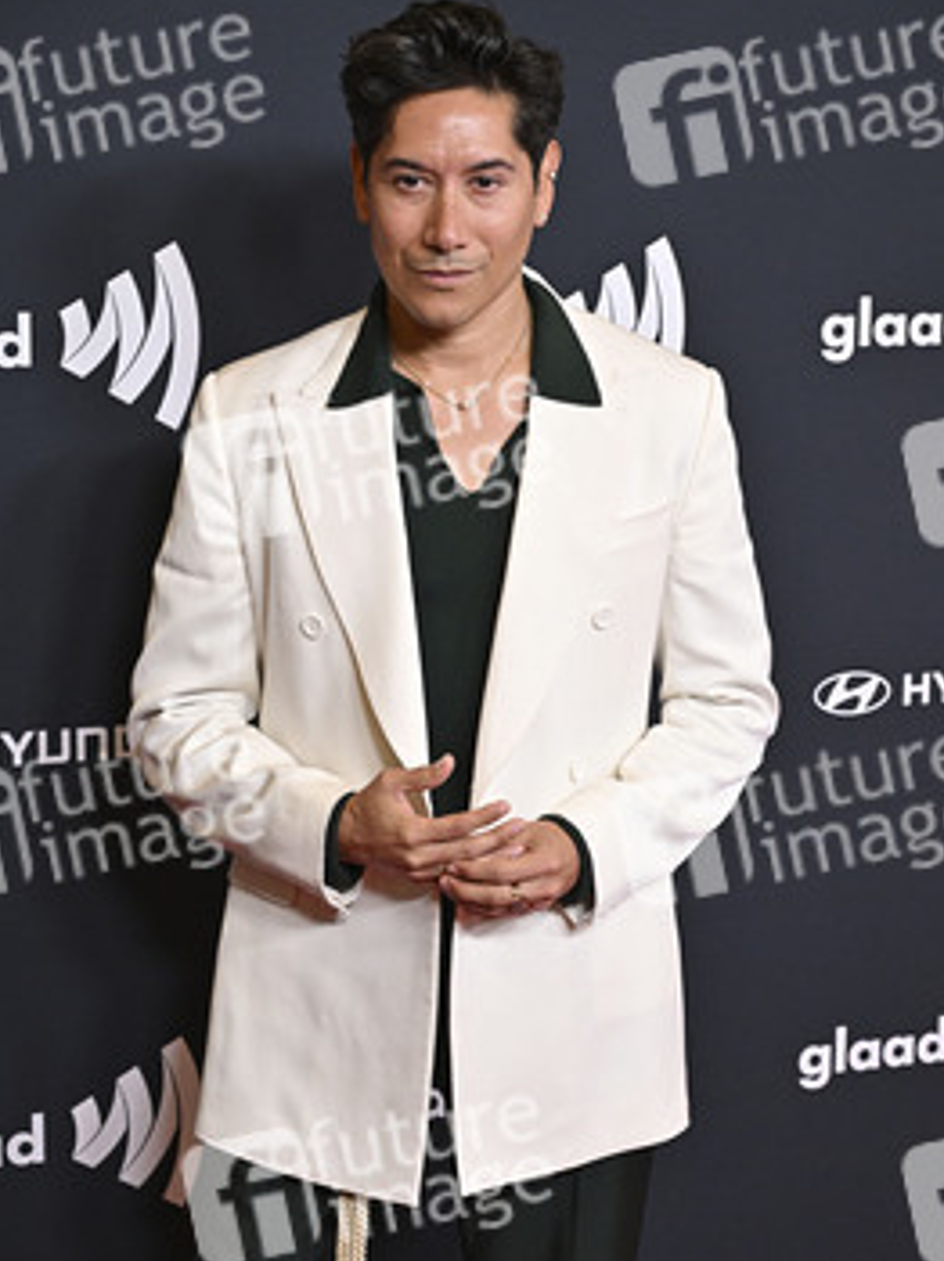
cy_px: 641
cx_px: 472
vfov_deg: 25.0
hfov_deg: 18.9
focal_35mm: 78
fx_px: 2840
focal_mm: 71
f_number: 5.6
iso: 4000
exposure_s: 1/250
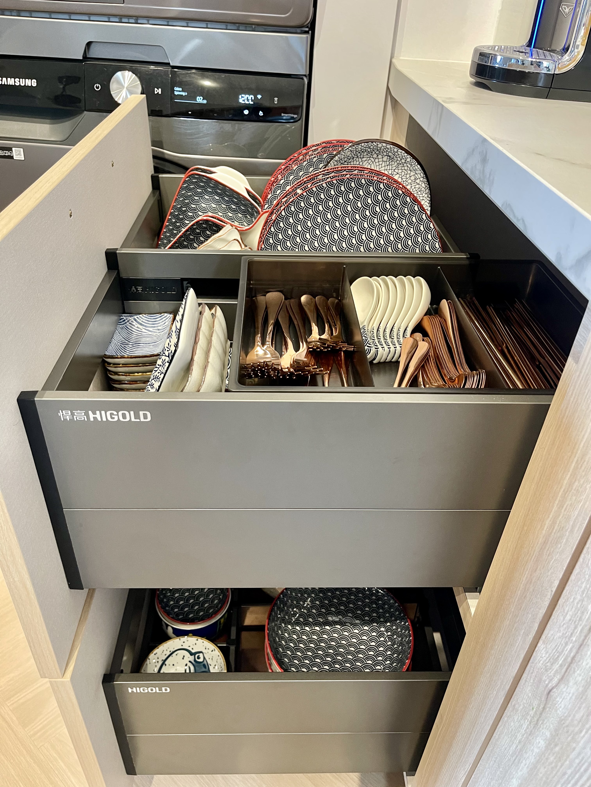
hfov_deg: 54.9
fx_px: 569
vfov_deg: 69.4
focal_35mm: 25
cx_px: 296
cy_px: 394
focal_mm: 5.1
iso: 320
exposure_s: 1/50
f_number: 1.6
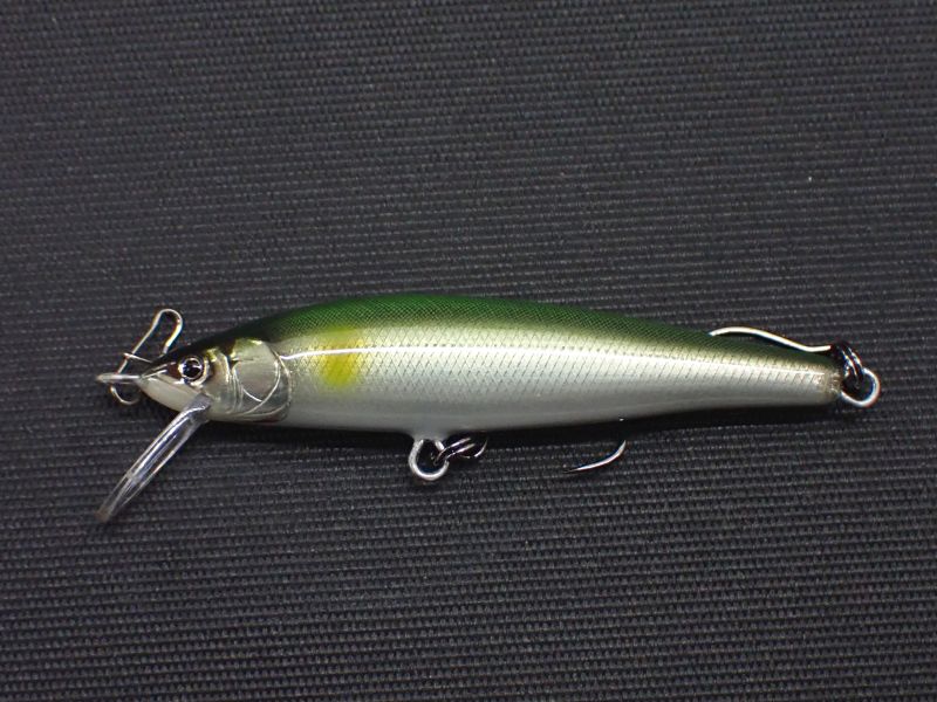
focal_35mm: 58
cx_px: 468
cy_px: 351
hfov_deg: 33.2
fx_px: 1570
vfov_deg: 25.2
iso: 800
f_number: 3.5
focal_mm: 10.35
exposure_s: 1/125
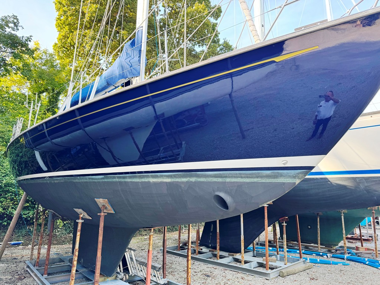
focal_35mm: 24
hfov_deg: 71.6
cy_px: 142
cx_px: 190
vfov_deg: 56.8
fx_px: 263
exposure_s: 1/121
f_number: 1.78
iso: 64
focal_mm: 6.76
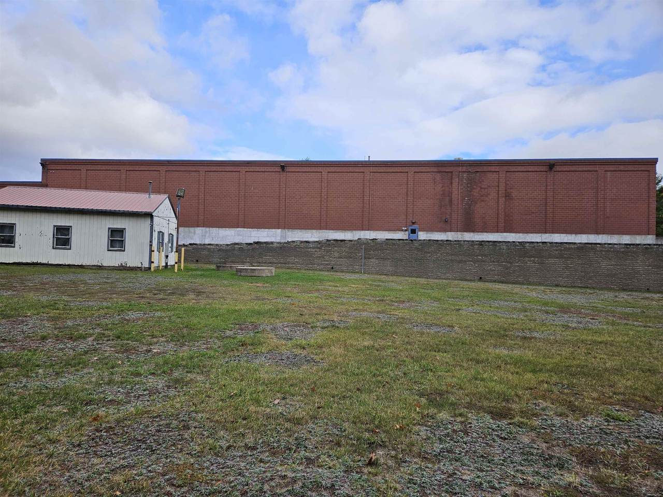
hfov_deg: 73.9
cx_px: 332
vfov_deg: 58.9
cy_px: 248
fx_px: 441
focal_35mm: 23
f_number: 1.8
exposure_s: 1/1030
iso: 25
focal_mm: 5.4
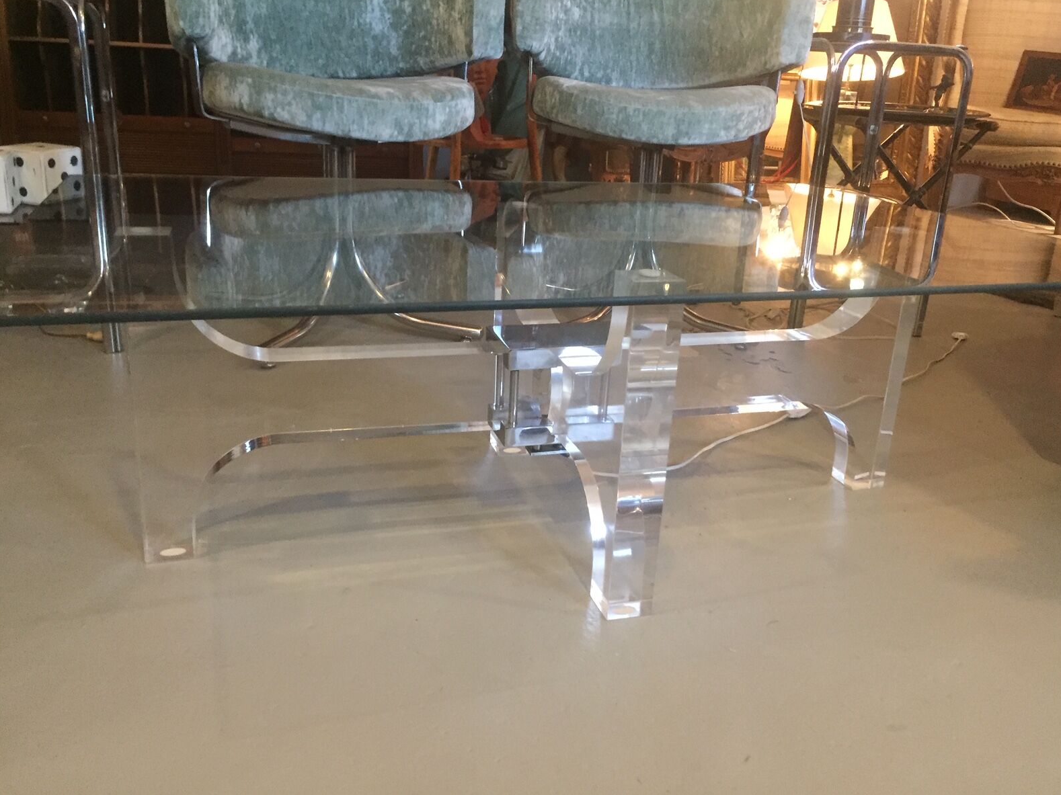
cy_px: 384
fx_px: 919
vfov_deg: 46.8
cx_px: 547
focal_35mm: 30
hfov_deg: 60.0
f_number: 2.2
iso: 320
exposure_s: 1/17
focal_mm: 4.15
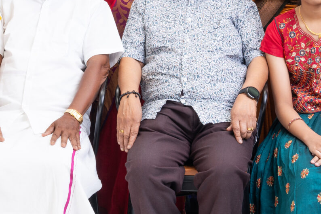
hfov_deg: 12.8
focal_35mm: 160
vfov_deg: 8.5
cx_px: 129
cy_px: 18
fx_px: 1426
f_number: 8
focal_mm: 62
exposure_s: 1/125
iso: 100
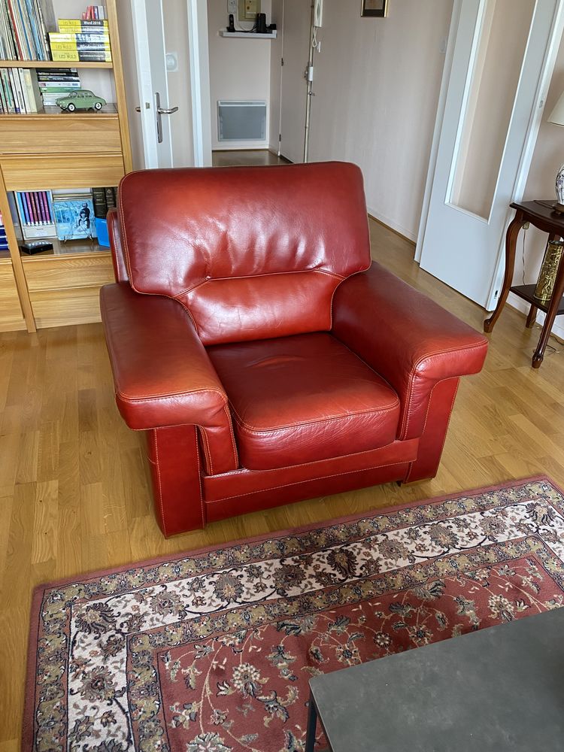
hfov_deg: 53.1
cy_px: 376
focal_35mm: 26
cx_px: 282
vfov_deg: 67.3
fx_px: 565
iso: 200
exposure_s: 1/60
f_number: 1.8
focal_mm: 4.25
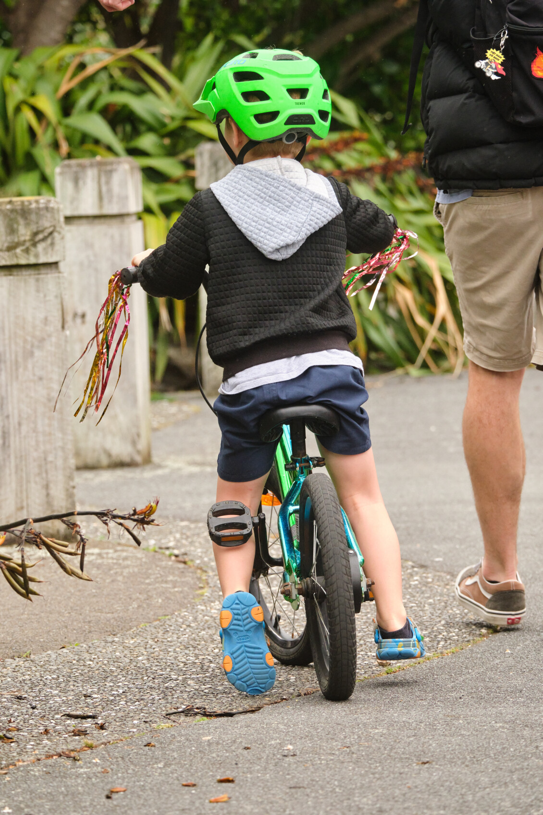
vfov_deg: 7.7
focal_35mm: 269
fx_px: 6086
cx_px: 272
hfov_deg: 5.1
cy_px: 408
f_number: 7.1
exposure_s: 1/500
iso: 1600
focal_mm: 179.1
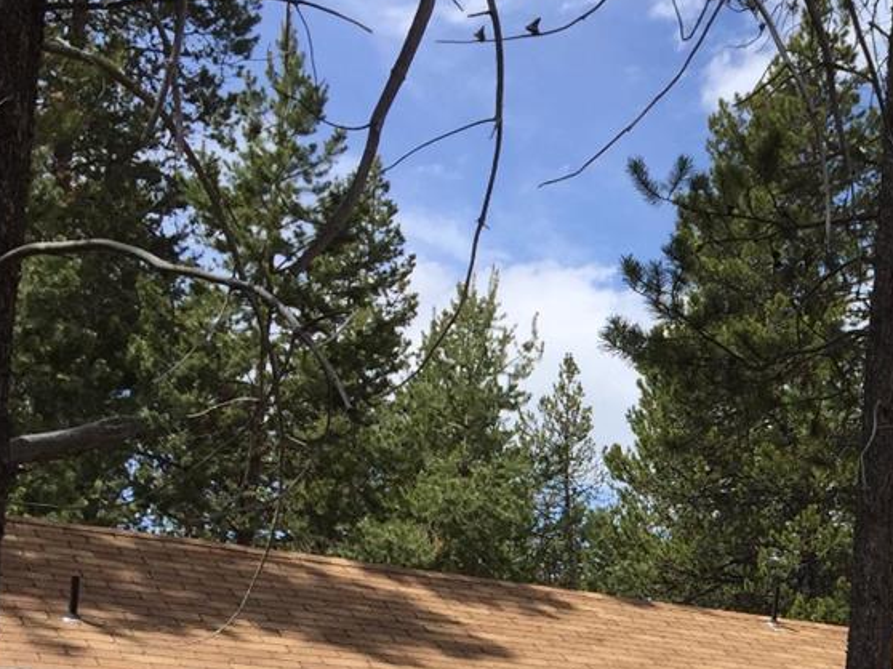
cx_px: 1053
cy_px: 797
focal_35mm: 78
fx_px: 2011
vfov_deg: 18.0
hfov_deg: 23.1
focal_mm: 4.15
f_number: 2.2
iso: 32
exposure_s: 1/1980
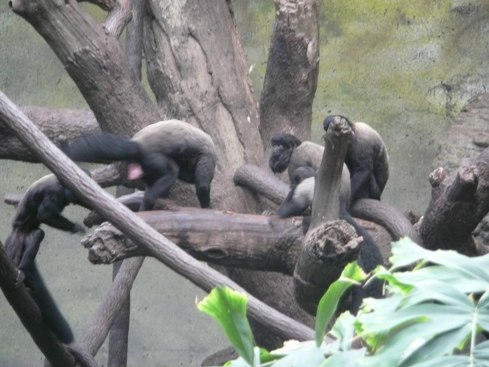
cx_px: 244
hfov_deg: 7.1
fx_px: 3955
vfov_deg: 5.3
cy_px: 184
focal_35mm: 280
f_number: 4.9
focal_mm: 46
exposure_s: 1/25
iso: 400
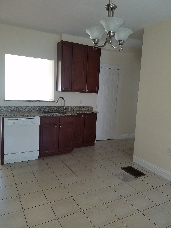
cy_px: 114
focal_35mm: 26
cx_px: 86
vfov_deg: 67.3
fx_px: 171
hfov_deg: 53.1
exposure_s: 1/24
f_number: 1.7
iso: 160
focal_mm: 4.2
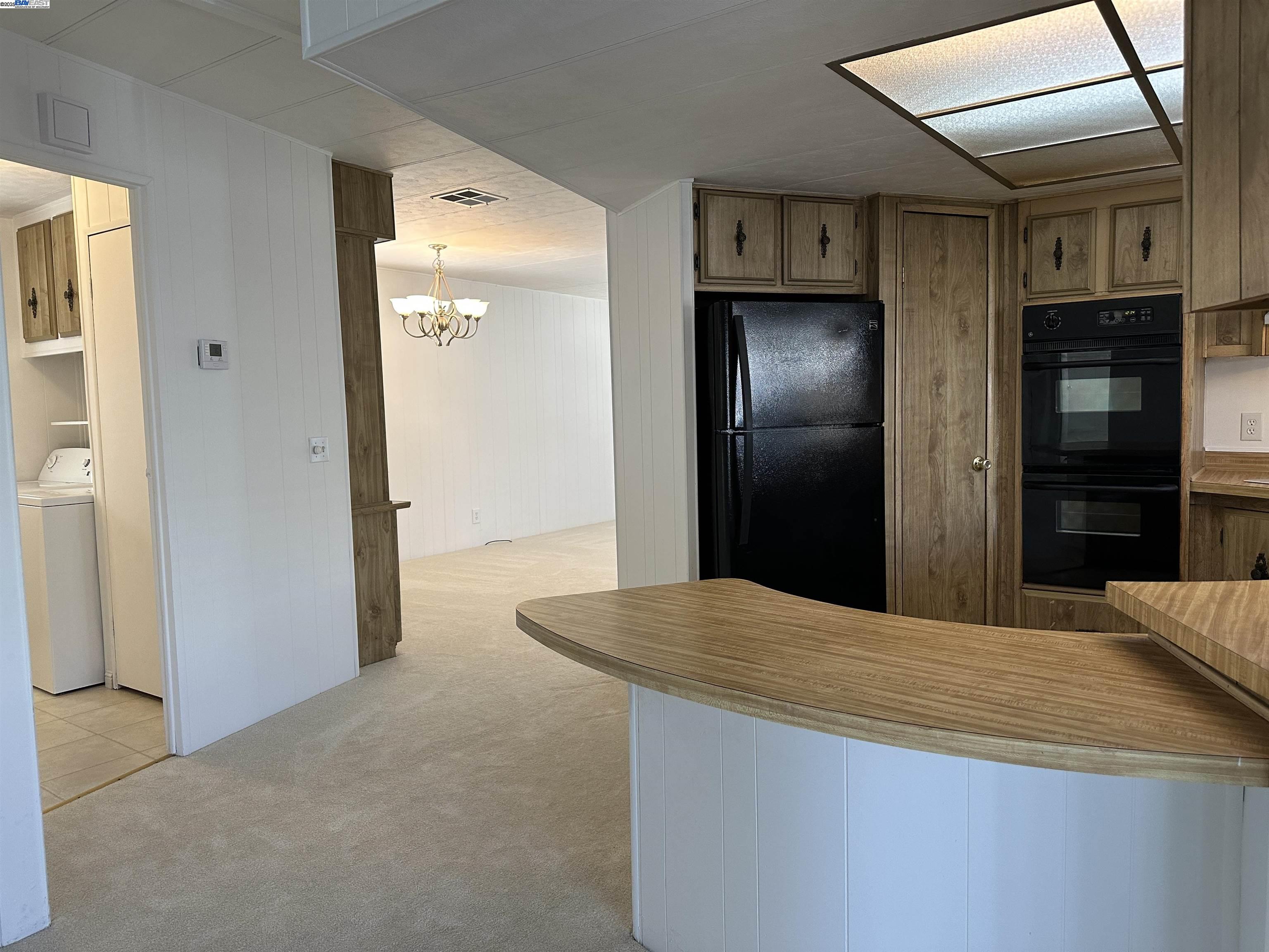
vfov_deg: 56.8
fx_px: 880
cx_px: 634
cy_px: 476
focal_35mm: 24
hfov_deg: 71.6
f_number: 1.78
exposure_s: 1/120
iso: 200
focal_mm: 6.86
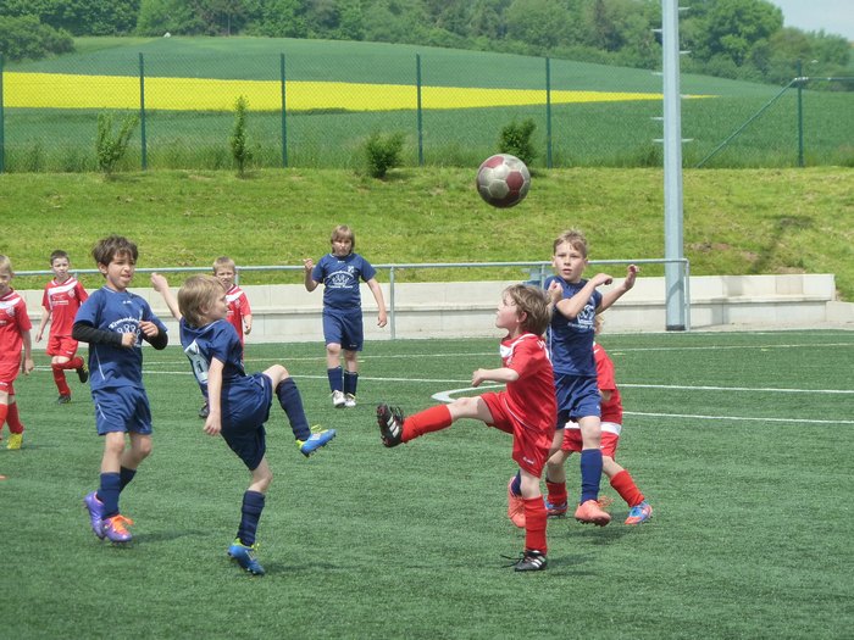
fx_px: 5181
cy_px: 320
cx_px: 427
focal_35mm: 210
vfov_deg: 7.1
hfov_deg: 9.4
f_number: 4.6
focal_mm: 34.4
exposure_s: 1/640
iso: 200
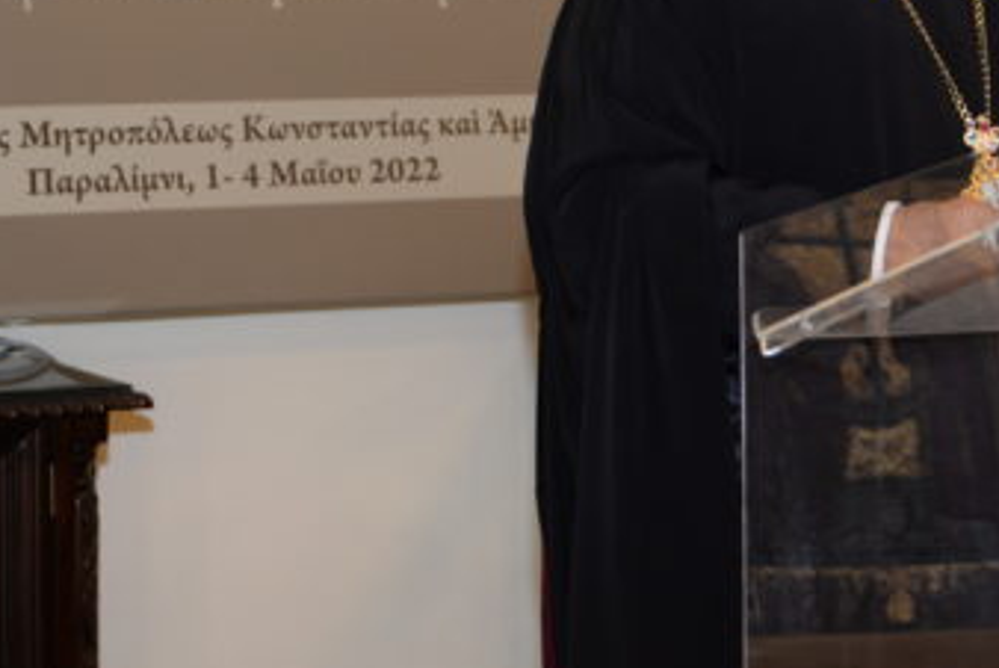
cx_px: 343
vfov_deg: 11.9
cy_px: 67
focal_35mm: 115
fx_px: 3194
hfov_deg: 17.7
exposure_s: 1/160
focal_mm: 38
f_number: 2.8
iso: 640
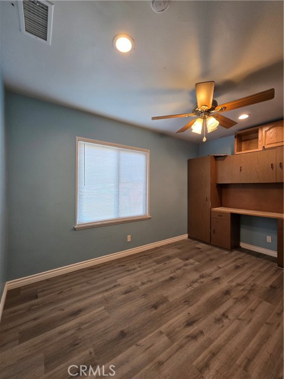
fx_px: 142
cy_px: 190
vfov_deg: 106.2
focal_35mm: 13
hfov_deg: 89.9
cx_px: 142
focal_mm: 2.2
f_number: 2.2
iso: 100
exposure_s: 1/60
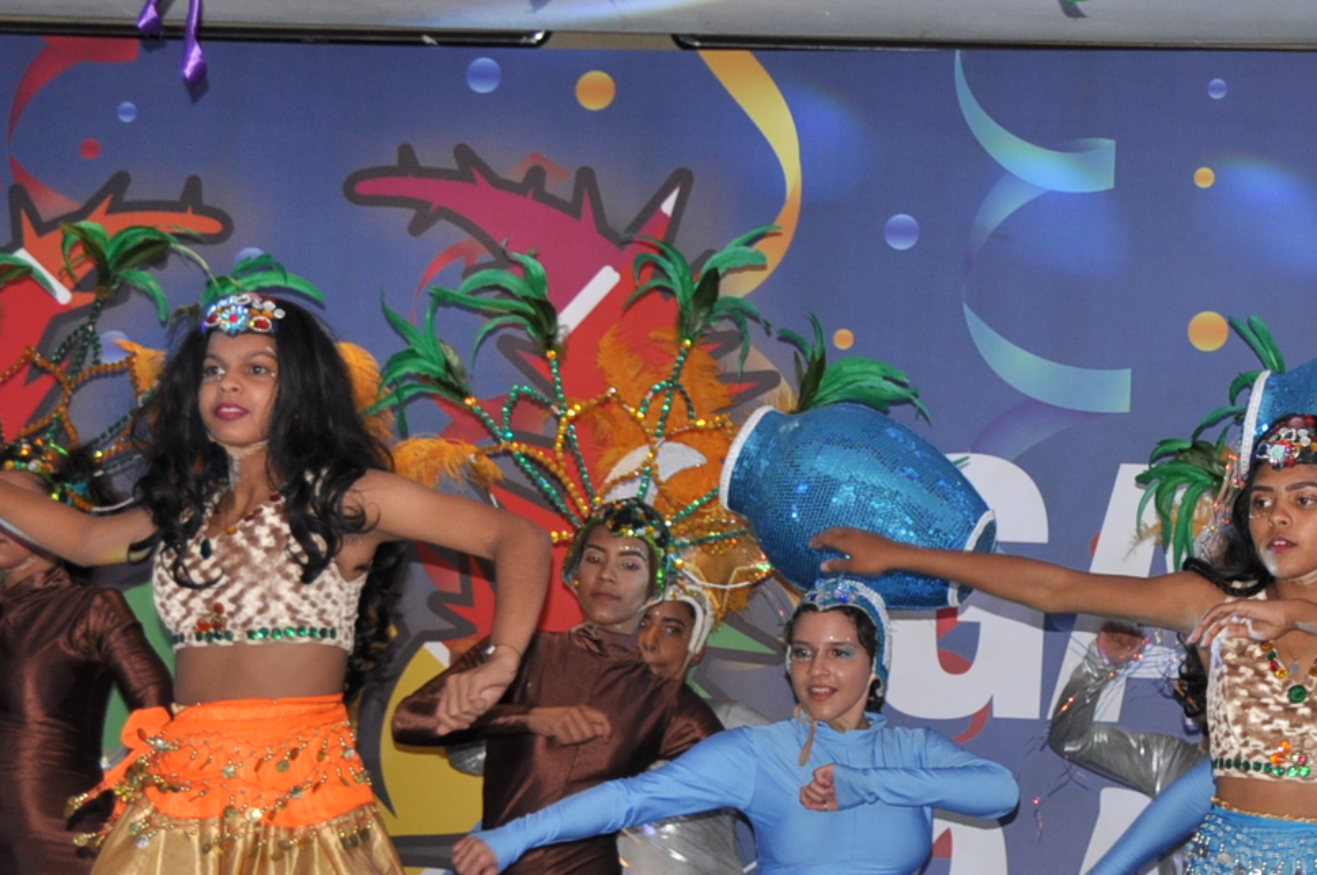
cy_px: 640
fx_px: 4243
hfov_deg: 17.5
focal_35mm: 116
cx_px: 1105
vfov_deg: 11.8
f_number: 4.5
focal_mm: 35
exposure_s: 1/125
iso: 250
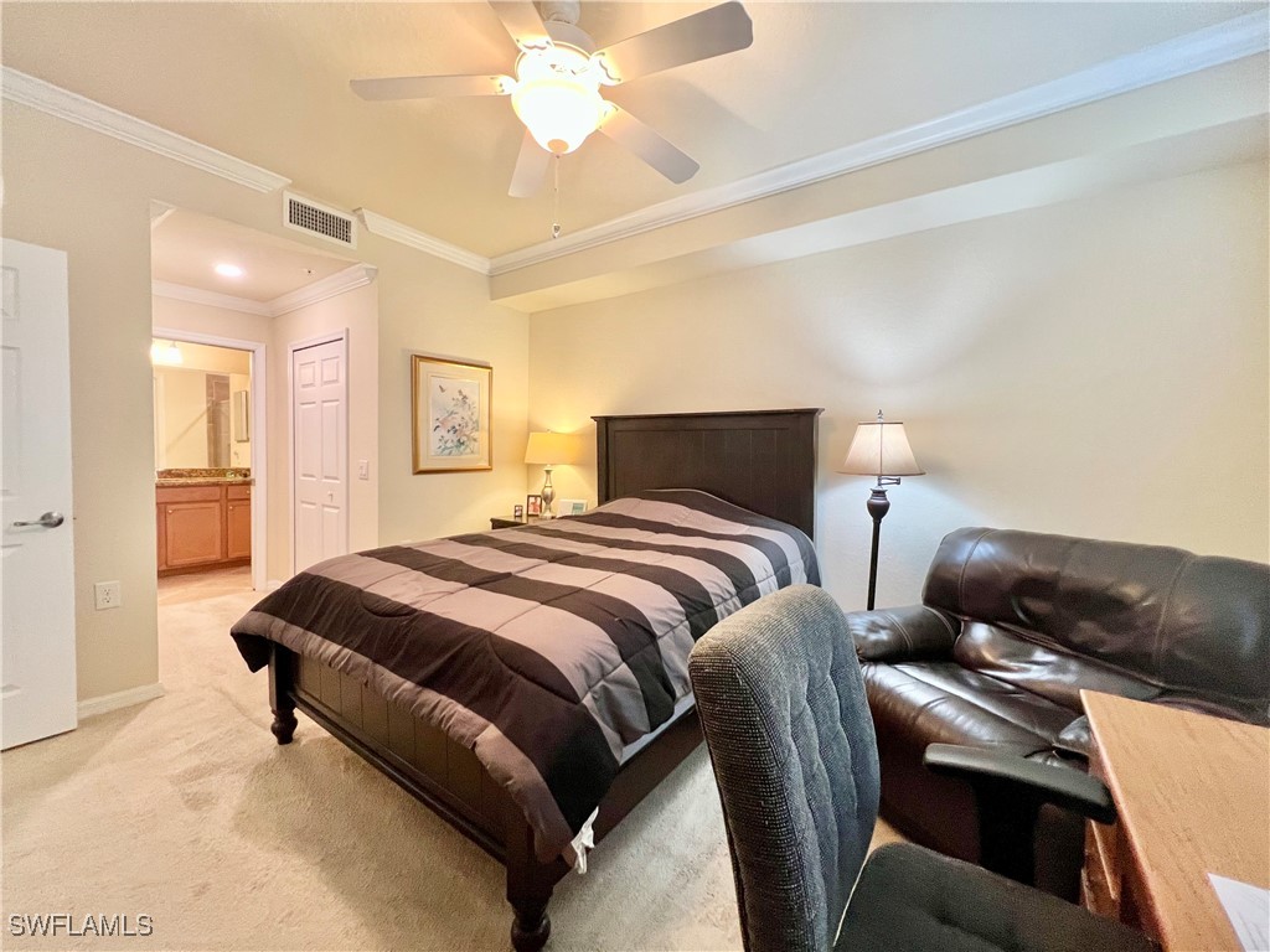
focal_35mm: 13
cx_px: 635
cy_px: 476
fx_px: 477
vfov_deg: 89.9
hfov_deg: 106.2
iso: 250
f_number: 1.8
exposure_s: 1/60
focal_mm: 1.57
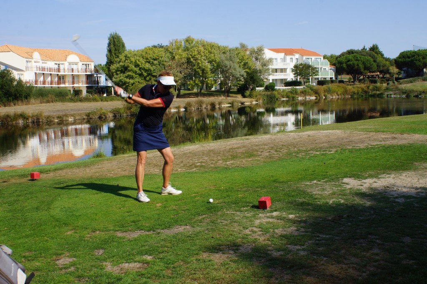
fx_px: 498
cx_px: 214
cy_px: 142
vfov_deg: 31.9
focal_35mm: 42
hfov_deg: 46.4
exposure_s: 1/100
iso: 100
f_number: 13
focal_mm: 28
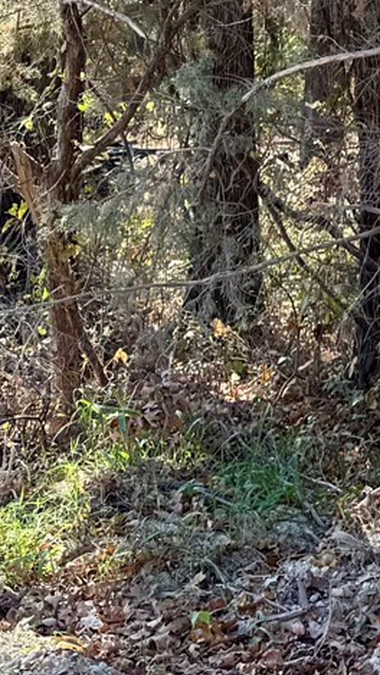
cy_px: -304
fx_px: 1916
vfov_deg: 18.1
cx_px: 864
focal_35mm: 107
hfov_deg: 10.1
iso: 80
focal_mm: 6.76
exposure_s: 1/407
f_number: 1.78
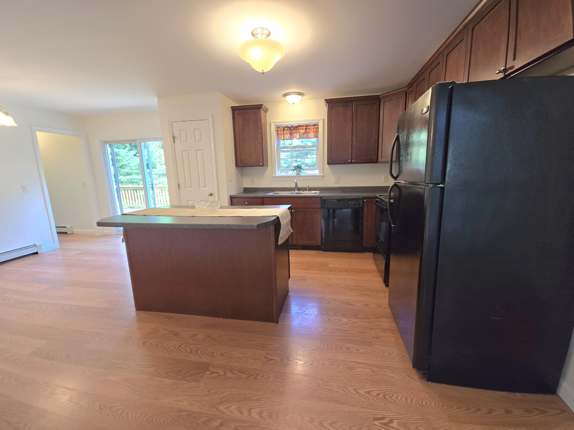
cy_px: 215
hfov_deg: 106.2
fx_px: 216
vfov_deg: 89.9
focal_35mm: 13
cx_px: 287
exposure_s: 1/60.2
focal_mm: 2.2
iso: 125
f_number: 2.2
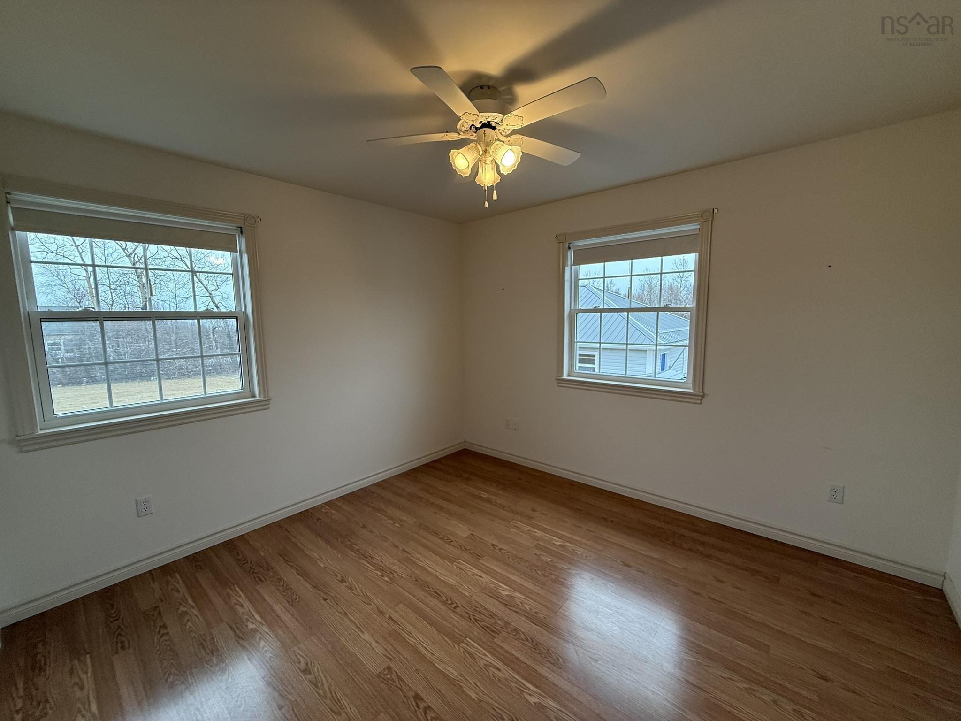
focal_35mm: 14
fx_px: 389
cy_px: 360
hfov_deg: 102.1
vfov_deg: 85.7
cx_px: 480
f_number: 2.2
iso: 160
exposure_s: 1/120
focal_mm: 2.22
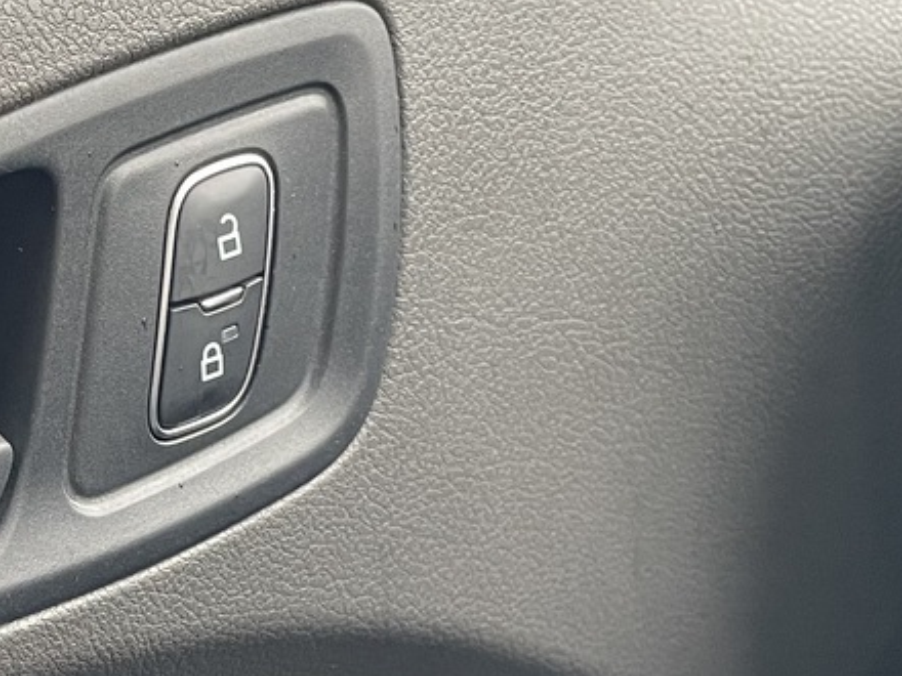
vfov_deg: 16.5
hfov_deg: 22.4
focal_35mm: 85
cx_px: 64
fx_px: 2215
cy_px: 852
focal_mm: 4.2
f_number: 1.6
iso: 200
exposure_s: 1/60
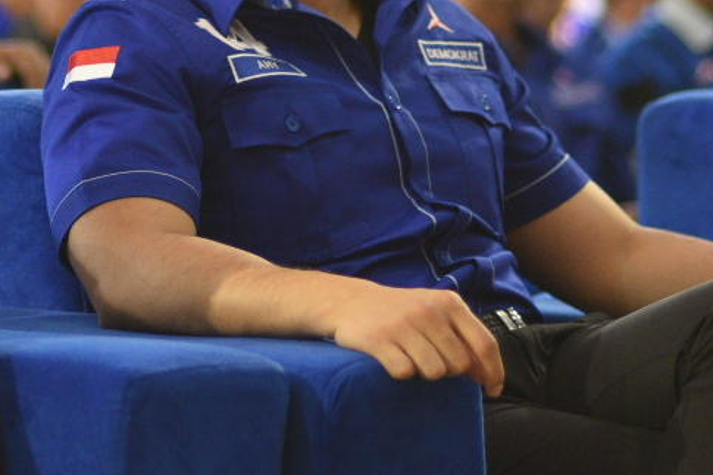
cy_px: -31
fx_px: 5623
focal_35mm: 284
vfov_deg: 4.8
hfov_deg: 7.2
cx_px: 110
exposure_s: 1/160
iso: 2000
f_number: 2
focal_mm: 85
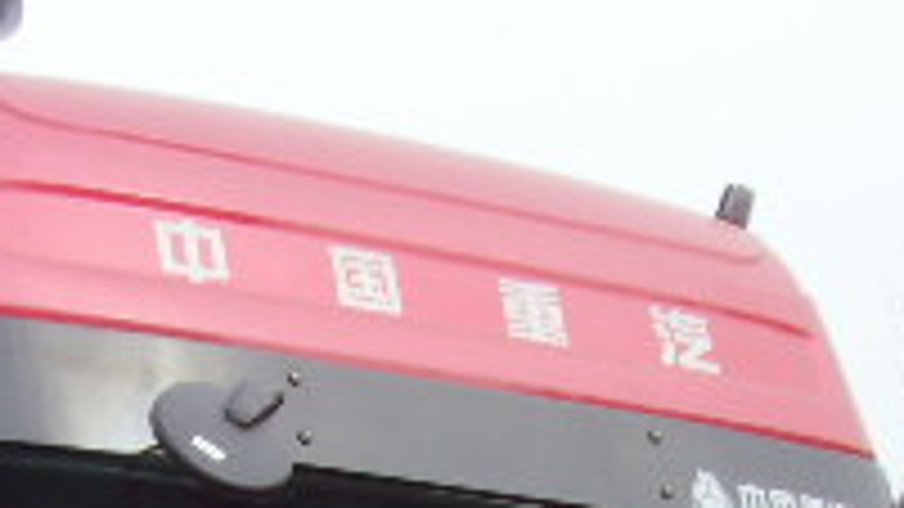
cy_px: 971
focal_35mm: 135
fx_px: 3236
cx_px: 139
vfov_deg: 8.6
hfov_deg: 15.8
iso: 80
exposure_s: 1/180
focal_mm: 6.6
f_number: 6.3
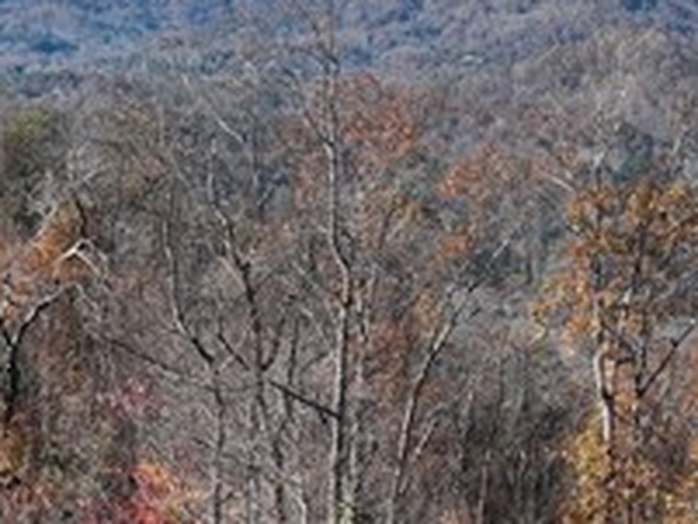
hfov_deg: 14.9
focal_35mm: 122
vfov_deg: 12.0
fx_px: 2461
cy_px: 529
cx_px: -375
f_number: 2.8
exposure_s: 1/200
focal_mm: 12.29
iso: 150
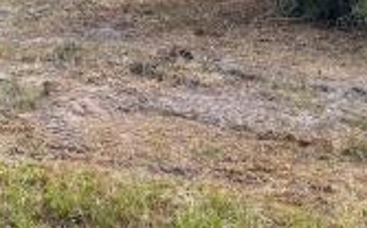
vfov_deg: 18.2
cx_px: 64
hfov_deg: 30.2
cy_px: -75
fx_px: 659
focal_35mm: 66
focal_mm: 5.1
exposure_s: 1/858
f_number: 1.6
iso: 50
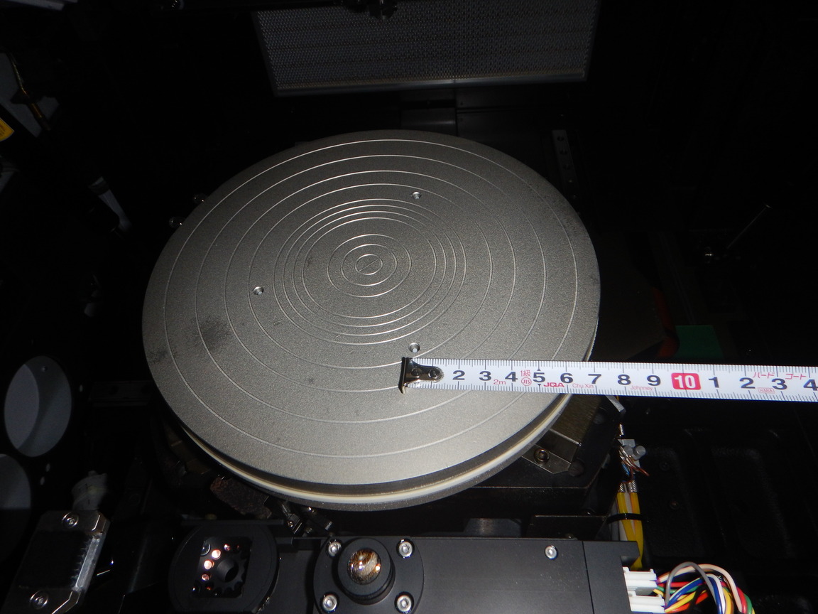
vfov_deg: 56.8
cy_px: 307
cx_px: 409
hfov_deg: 71.6
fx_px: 567
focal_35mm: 24
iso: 200
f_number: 8.2
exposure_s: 1/30
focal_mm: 4.3
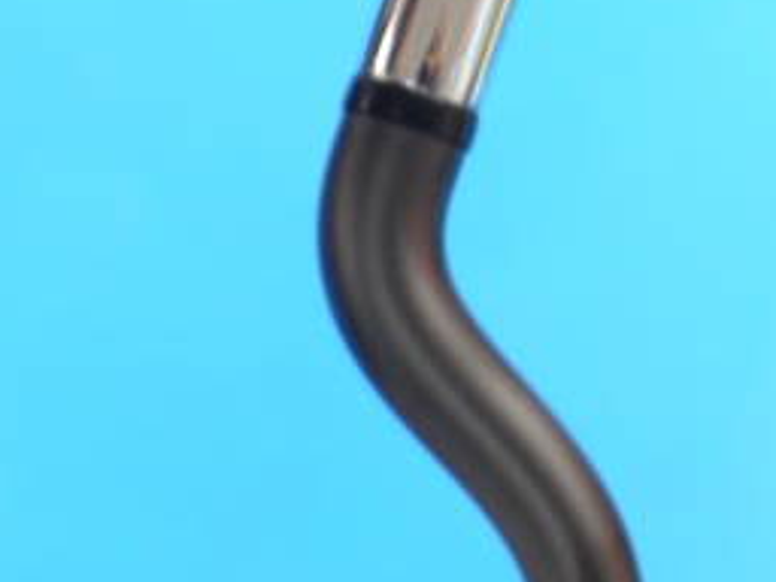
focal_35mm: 155
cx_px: 261
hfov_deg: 12.7
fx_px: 3475
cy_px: 682
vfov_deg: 9.5
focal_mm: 31
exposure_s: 1/60
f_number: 5
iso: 640
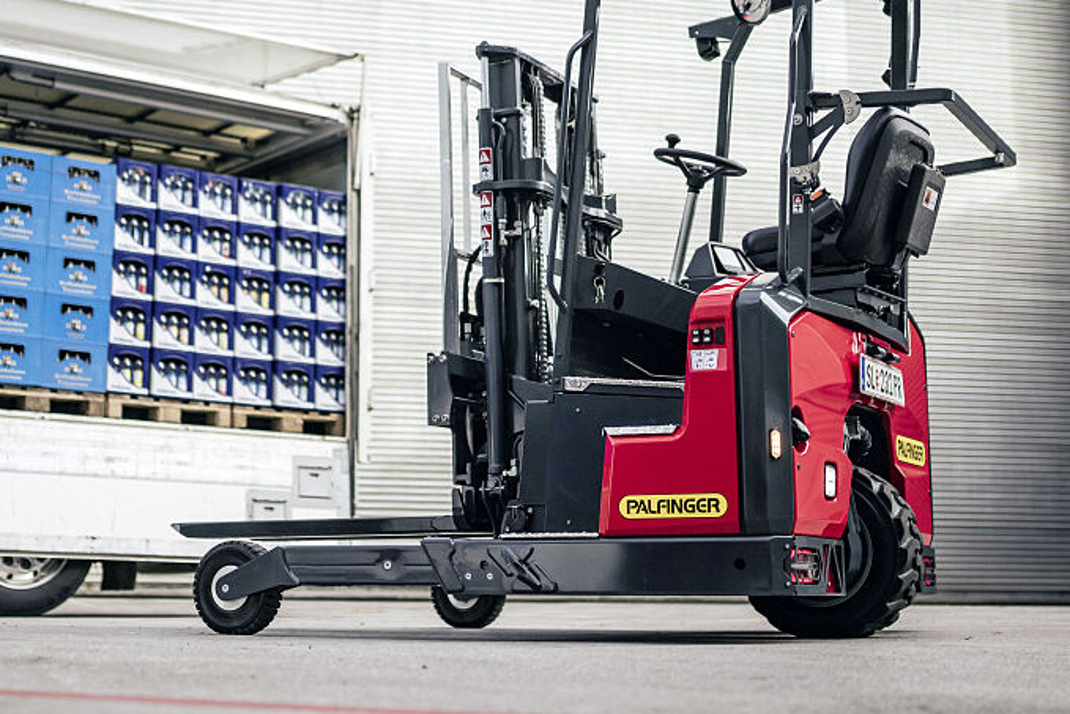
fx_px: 1873
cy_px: 240
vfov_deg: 21.5
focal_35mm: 63
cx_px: 384
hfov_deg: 31.7
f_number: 1.4
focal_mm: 35
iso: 400
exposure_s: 1/10000
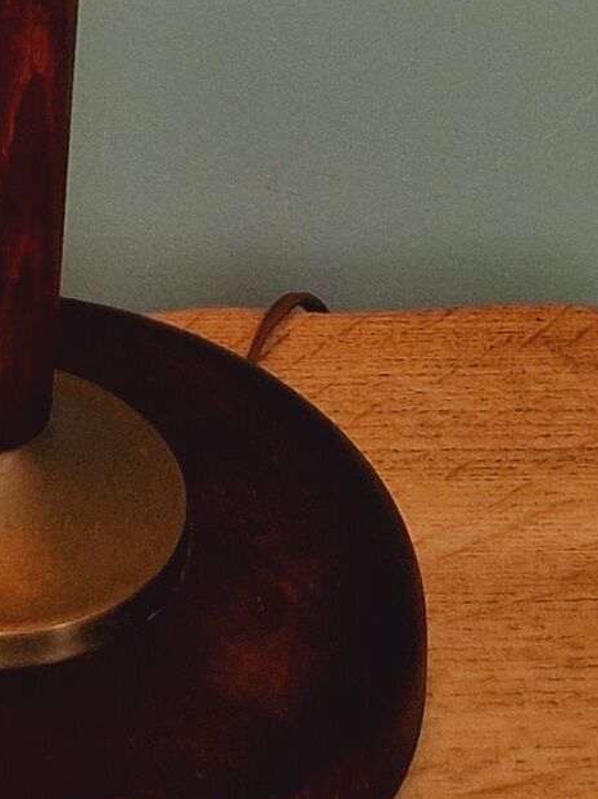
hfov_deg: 9.9
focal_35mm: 148
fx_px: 3411
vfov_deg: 10.8
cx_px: -24
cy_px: -1286
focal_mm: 5.4
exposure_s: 1/100
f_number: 1.8
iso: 50
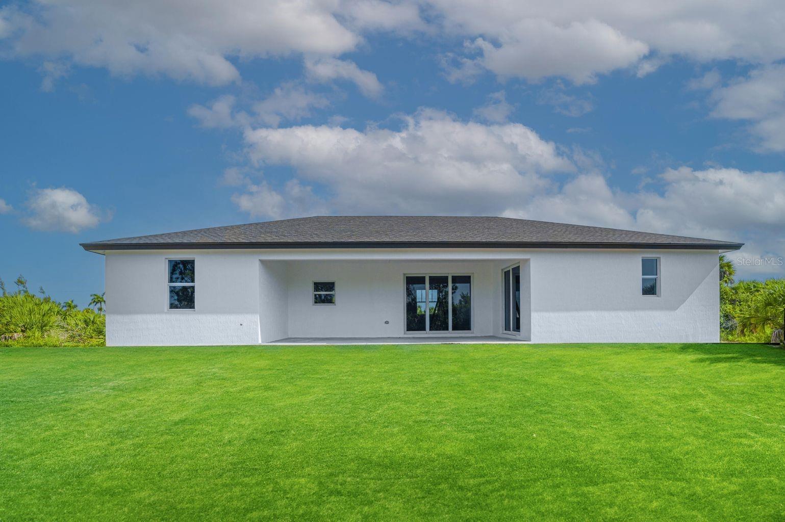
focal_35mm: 14
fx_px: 305
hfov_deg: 104.3
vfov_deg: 81.1
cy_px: 261
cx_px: 392
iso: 320
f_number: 8
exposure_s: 1/1000
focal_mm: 14
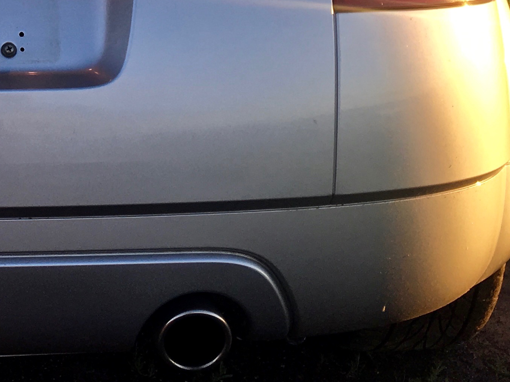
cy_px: -127
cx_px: -77
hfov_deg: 21.4
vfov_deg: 16.2
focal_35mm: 86
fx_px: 1267
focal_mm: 4.15
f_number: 2.2
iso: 25
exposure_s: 1/240
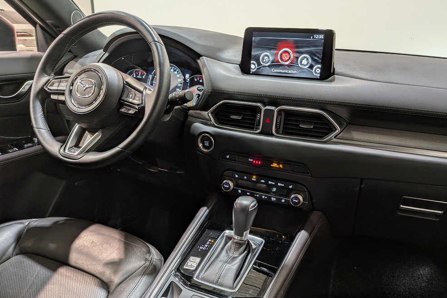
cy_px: 158
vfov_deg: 49.5
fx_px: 323
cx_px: 232
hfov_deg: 69.4
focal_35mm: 26
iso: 55
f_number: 1.7
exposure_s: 1/33.3
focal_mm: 4.53
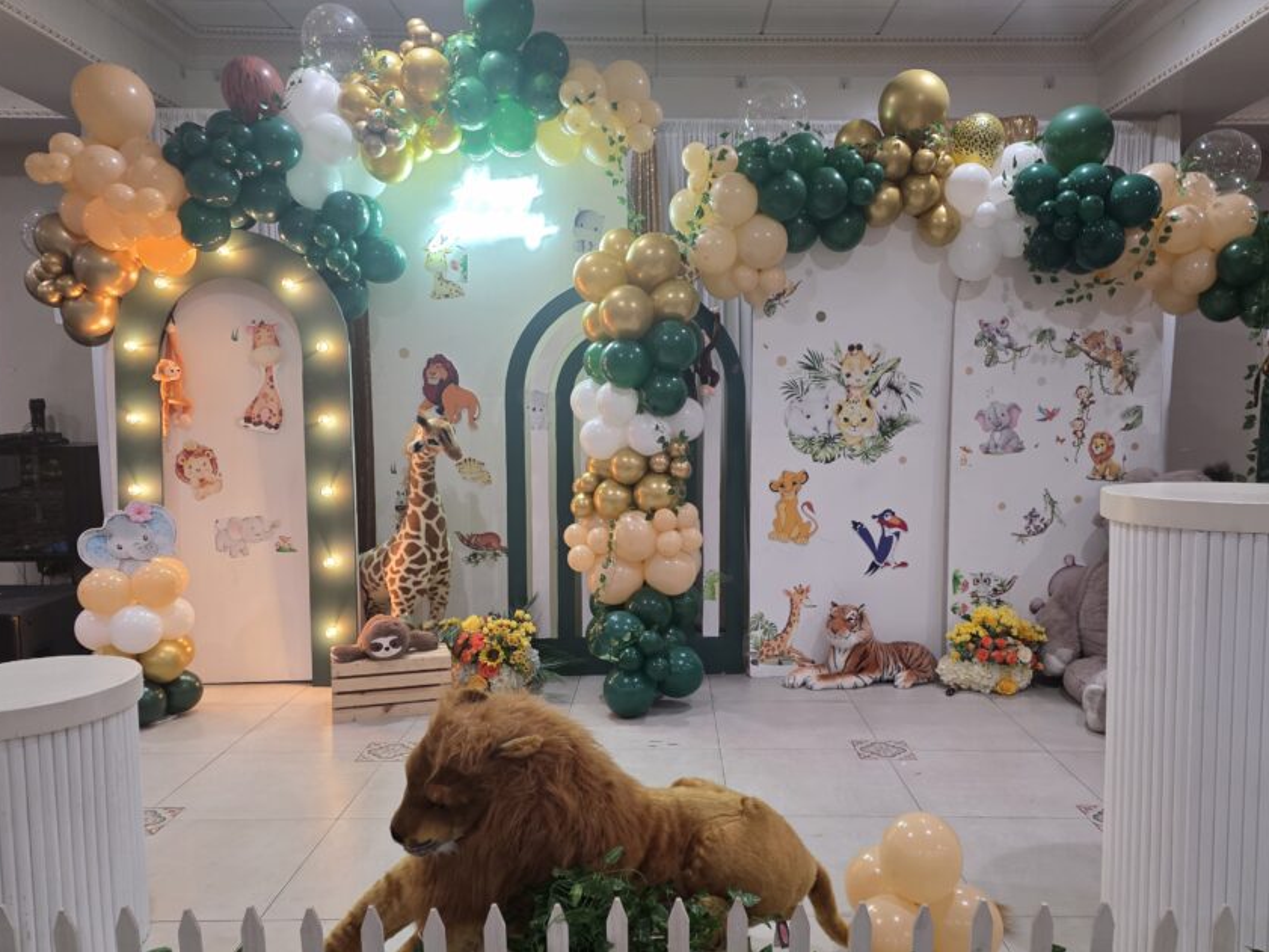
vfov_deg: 49.7
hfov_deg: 63.4
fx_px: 1027
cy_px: 519
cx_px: 665
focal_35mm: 28
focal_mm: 6.3
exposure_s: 1/120
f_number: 1.7
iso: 500
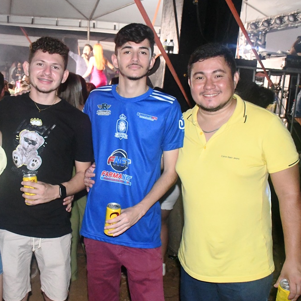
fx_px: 423
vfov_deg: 39.2
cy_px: 149
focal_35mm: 43
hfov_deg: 38.6
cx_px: 95
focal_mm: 22
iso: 16000
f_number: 10
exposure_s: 1/60
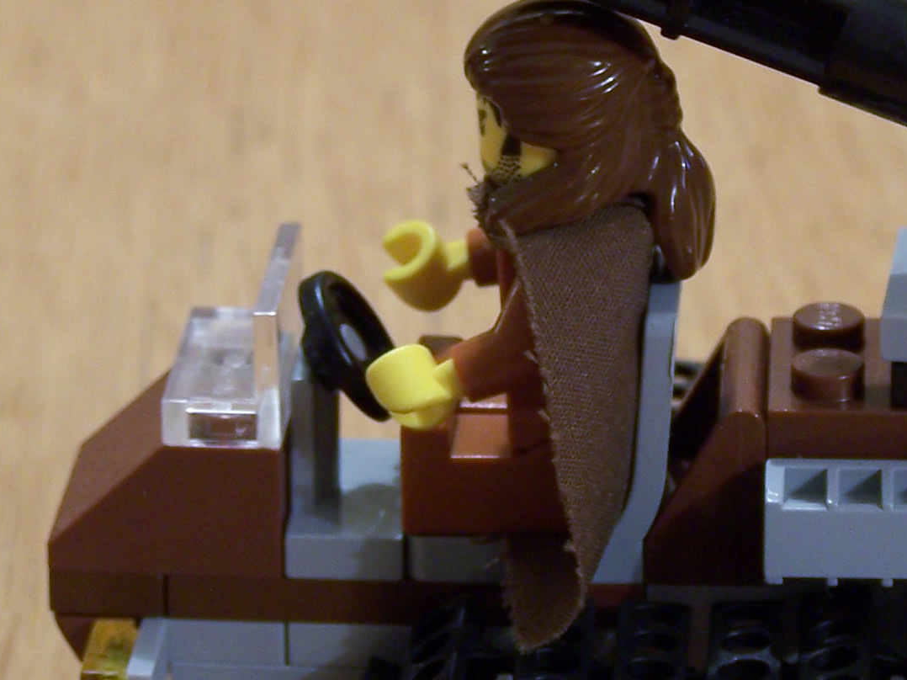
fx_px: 5134
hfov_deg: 10.1
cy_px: 402
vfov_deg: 7.6
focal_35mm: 196
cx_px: 695
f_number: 3.2
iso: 80
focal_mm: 13.7
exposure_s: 1/3
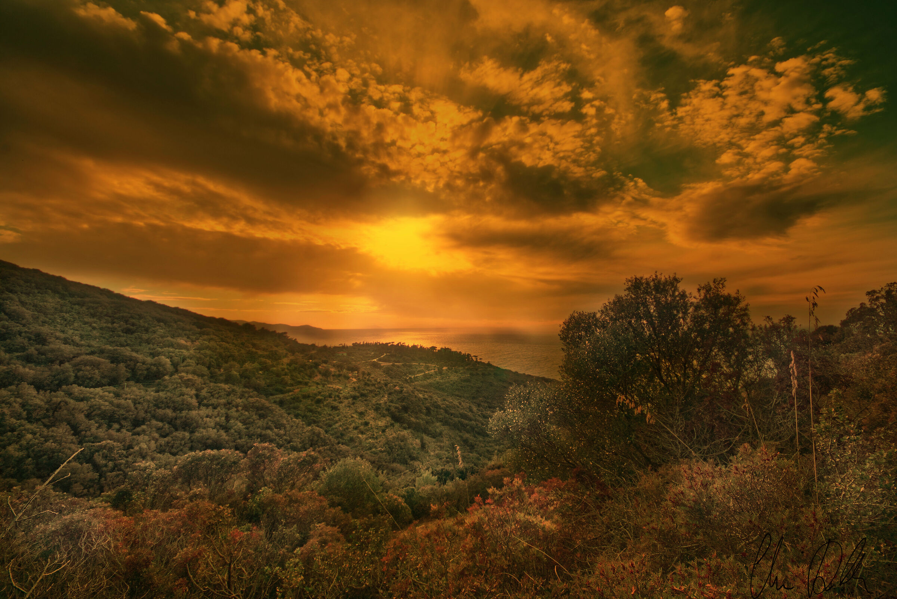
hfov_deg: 100.4
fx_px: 374
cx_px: 448
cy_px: 300
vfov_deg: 77.4
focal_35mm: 15
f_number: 11
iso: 100
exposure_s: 1/160
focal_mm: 10
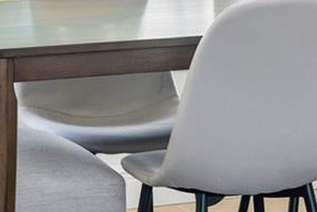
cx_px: 318
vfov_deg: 7.0
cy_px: -129
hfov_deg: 10.6
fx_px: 1701
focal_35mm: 193
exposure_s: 1/500
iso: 250
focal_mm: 35
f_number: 9
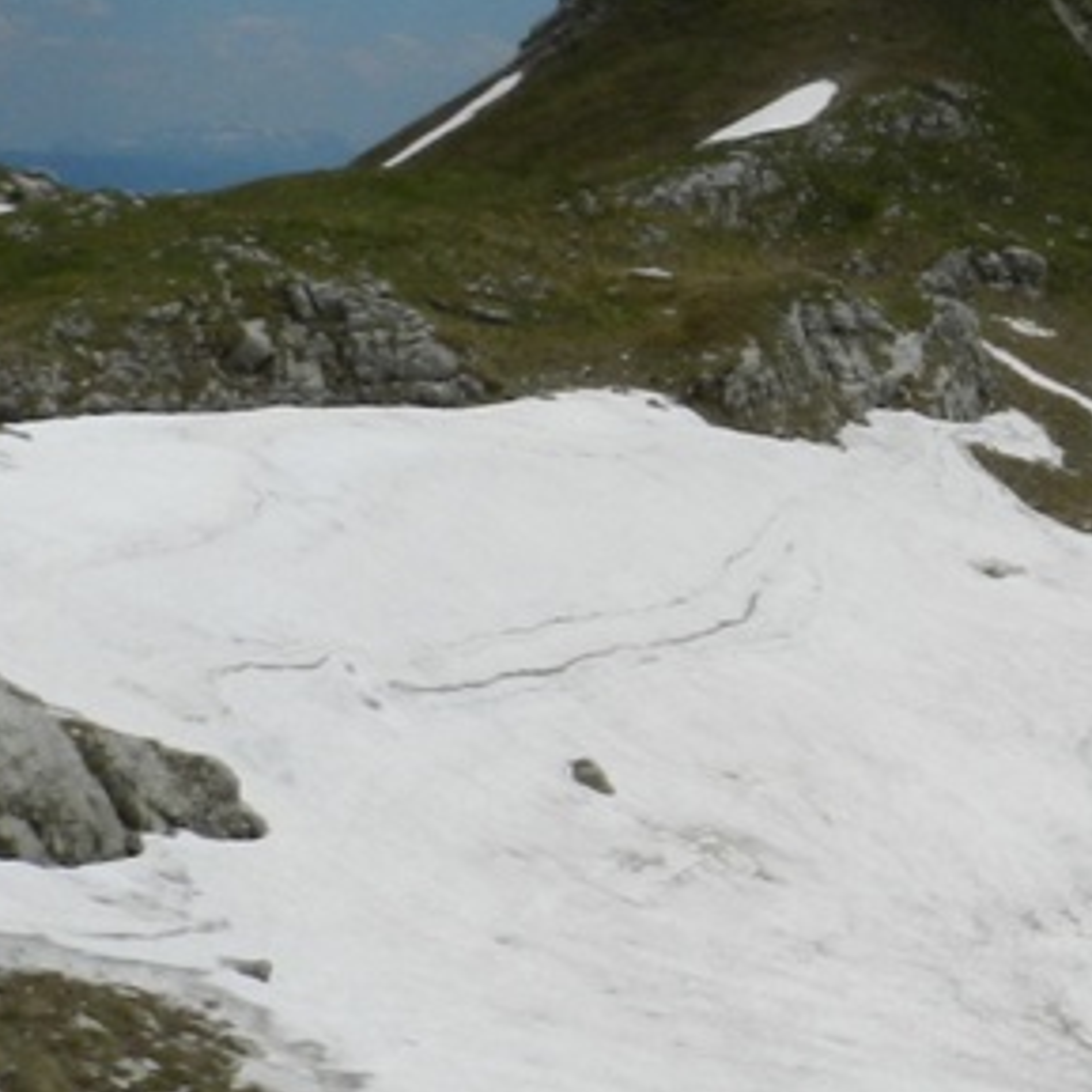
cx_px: 1402
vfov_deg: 24.0
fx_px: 2570
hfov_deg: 21.7
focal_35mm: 72
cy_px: 457
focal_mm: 4
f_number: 8
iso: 160
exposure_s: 1/800
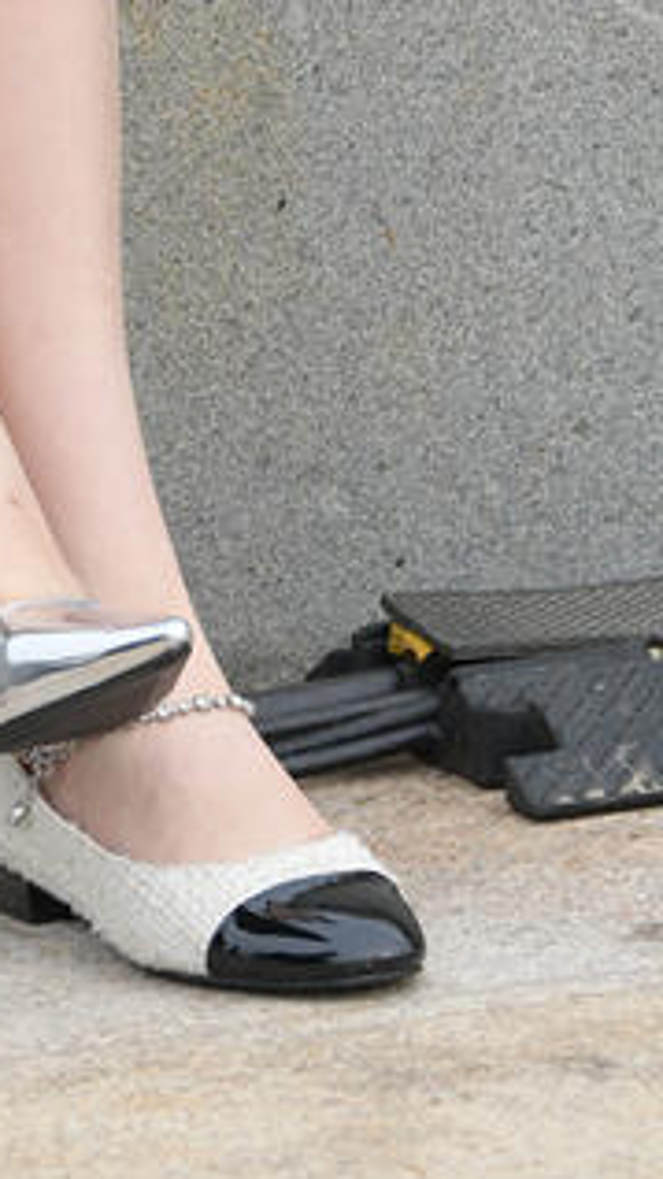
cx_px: -400
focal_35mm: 574
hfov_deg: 2.1
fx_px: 17930
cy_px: -1033
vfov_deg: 3.7
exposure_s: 1/640
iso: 400
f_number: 5
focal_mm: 125
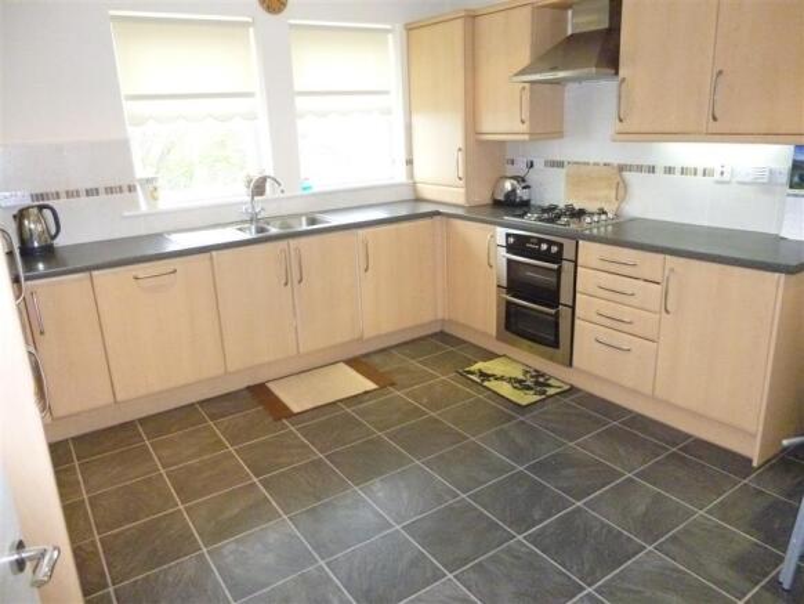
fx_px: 581
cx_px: 402
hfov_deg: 69.4
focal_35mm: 25
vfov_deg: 54.9
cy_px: 302
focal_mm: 4.5
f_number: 3.1
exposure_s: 1/60
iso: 800
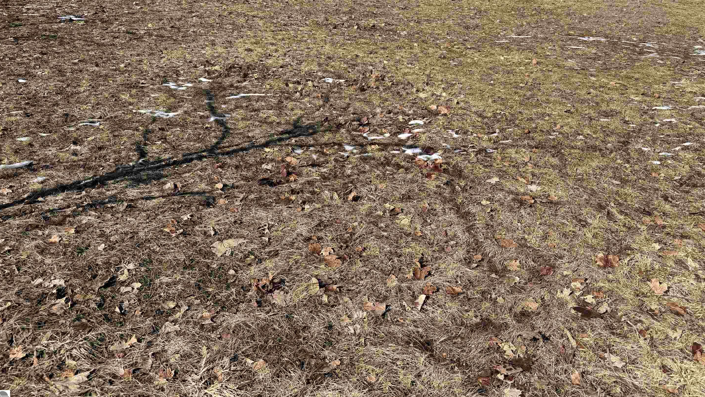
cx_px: 372
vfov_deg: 40.8
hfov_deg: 67.9
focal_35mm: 28
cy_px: 121
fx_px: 523
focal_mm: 6.76
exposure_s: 1/4975
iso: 80
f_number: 1.78
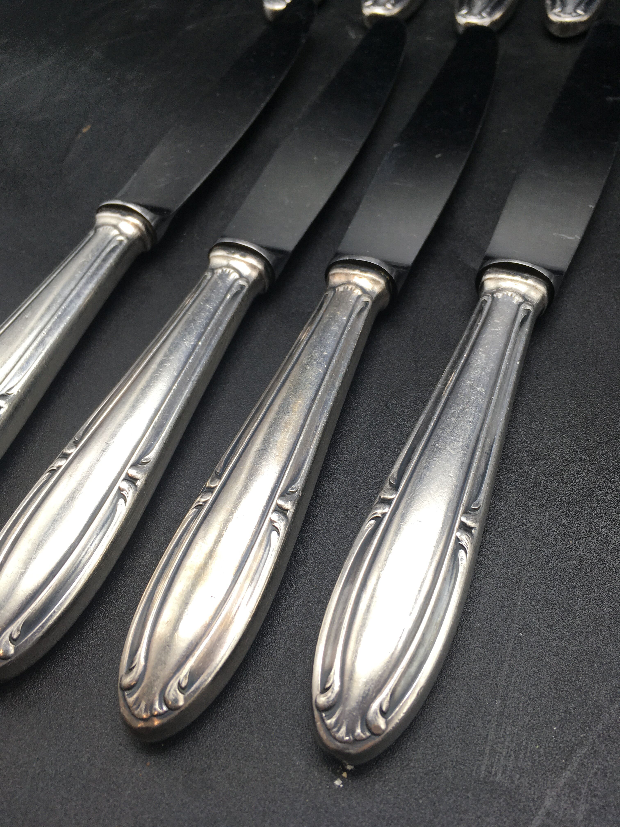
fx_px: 693
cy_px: 414
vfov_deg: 61.7
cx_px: 310
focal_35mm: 29
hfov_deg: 48.2
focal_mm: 4.15
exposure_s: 1/105
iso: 25
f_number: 2.2
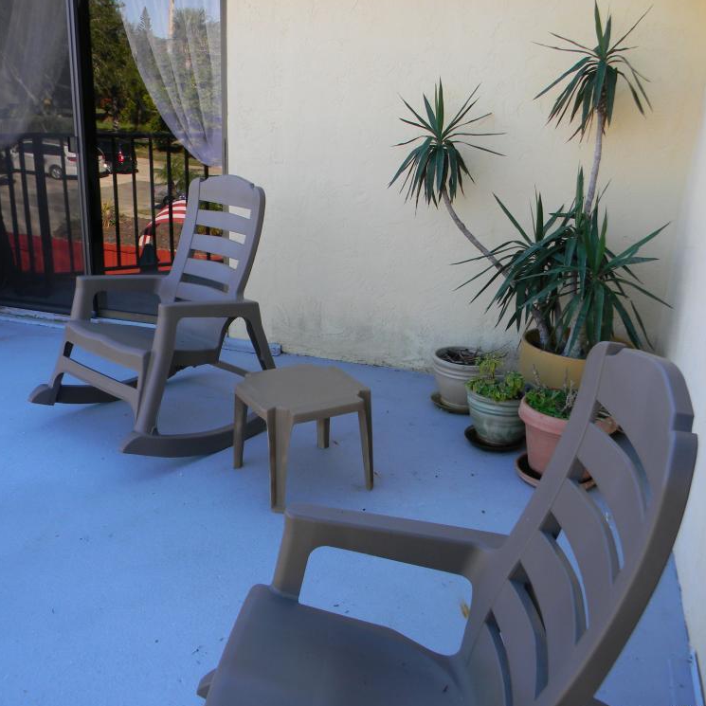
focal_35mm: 34
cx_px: 343
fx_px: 785
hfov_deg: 48.4
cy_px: 356
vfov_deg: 48.4
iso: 80
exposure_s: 1/127
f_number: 3.5
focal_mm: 5
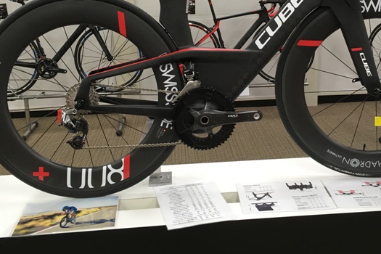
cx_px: 227
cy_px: 65
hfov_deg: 42.6
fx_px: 487
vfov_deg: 28.8
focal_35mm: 46
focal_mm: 4.15
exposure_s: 1/30
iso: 40
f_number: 2.2
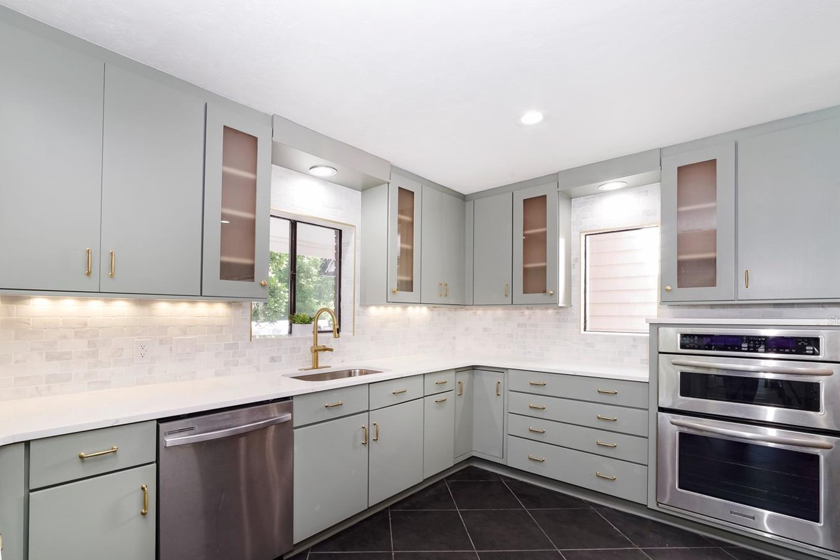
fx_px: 420
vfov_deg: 67.1
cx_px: 381
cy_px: 320
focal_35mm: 18
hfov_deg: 89.7
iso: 400
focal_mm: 15
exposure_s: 1/5
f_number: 13
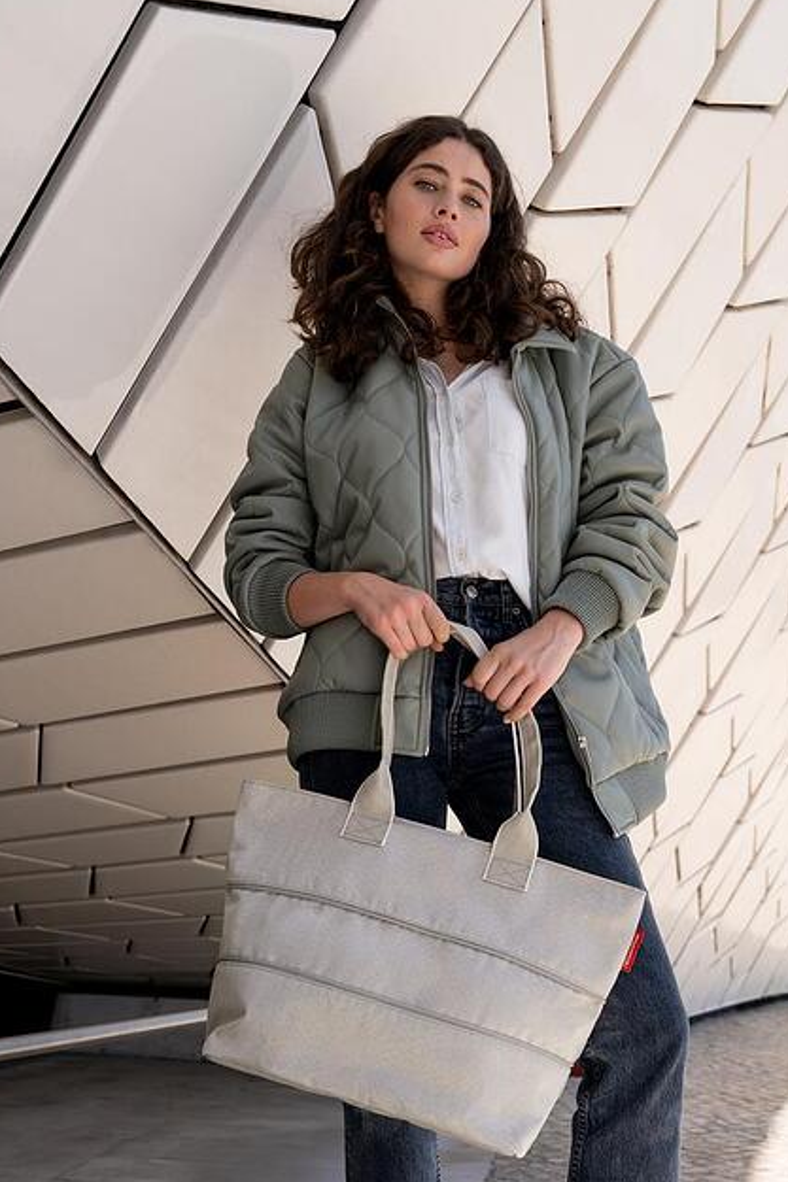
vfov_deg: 52.3
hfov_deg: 36.8
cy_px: 768
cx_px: 438
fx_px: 1183
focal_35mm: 36
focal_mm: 26
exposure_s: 1/1250
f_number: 4
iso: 200
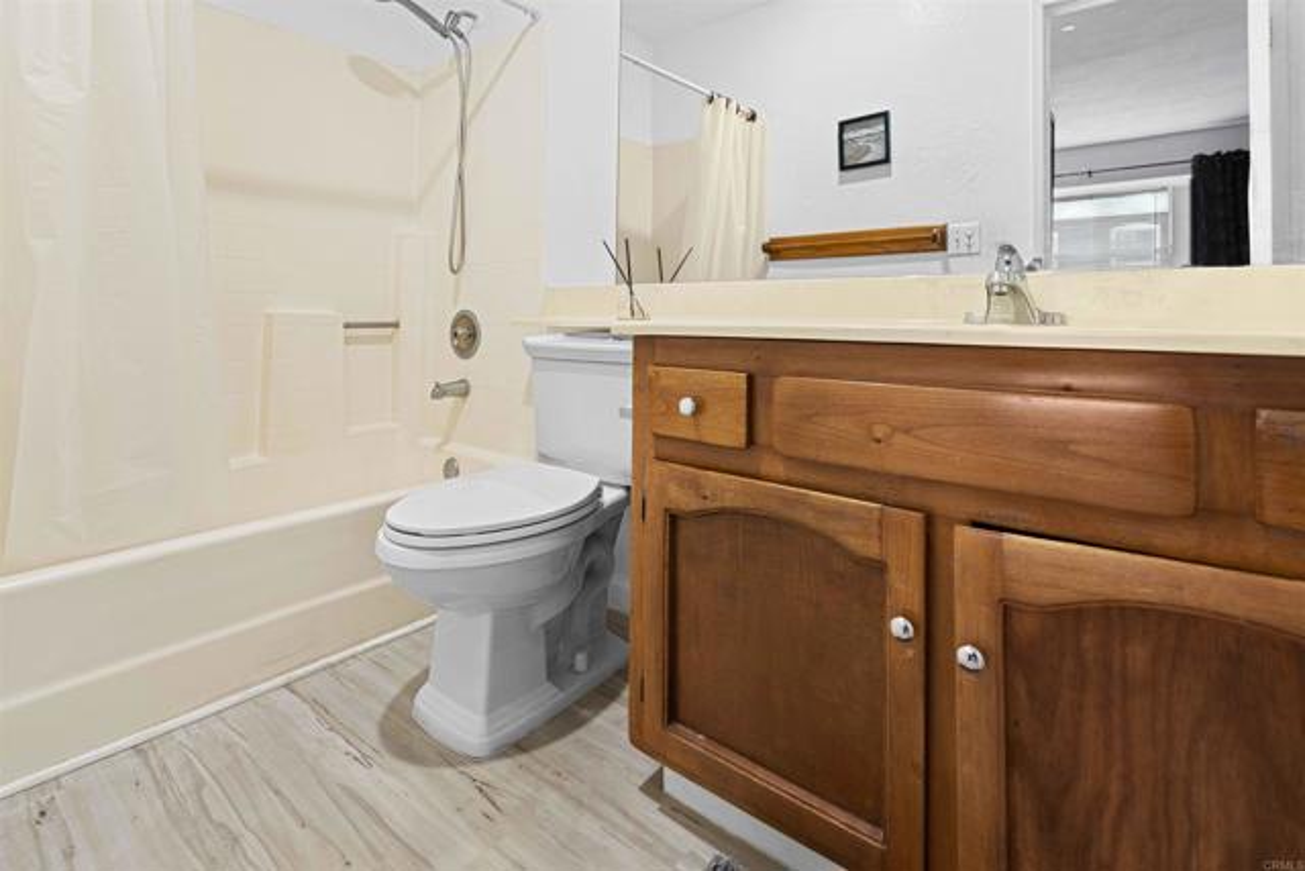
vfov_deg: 73.8
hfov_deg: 96.7
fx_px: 580
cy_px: 436
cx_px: 652
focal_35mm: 16
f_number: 4
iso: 800
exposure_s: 1/13
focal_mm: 16
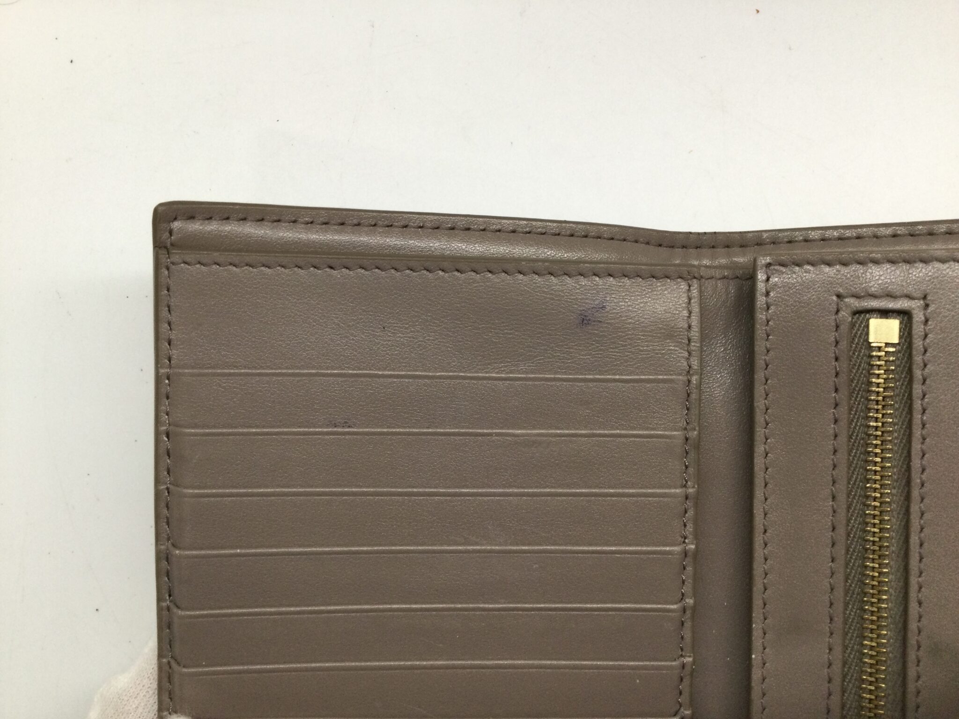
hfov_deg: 58.4
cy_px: 360
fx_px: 859
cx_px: 480
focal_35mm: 31
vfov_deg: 45.4
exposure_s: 1/30
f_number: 2.4
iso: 50
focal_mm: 3.3
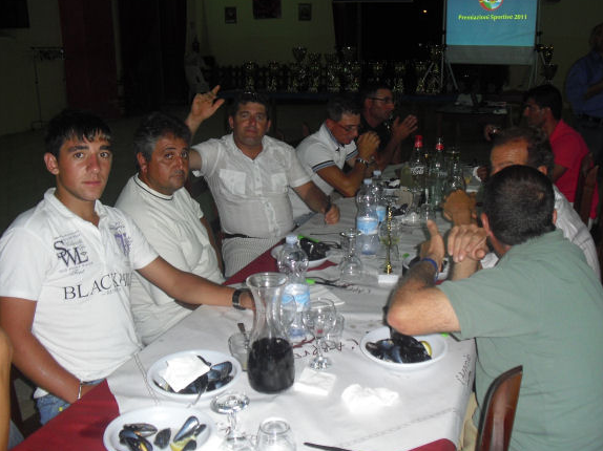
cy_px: 224
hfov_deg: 50.2
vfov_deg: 38.6
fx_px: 644
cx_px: 309
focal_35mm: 37
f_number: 3.1
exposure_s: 1/60
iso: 200
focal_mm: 6.3
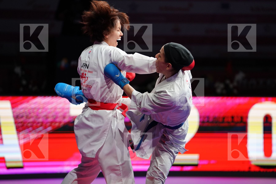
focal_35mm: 184
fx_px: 1411
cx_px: 138
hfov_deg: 11.2
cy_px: 92
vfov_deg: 7.5
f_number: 2.8
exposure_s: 1/1000
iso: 3200
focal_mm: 184
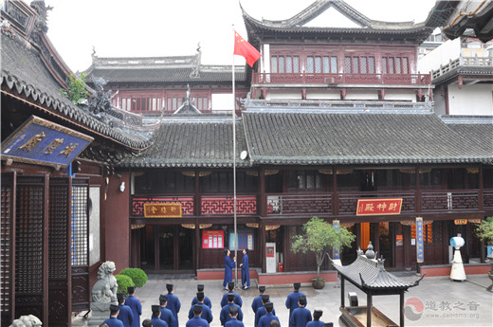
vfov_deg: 47.8
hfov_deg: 67.5
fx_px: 369
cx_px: 246
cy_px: 164
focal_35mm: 27
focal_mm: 18
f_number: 7.1
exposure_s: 1/50
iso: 200
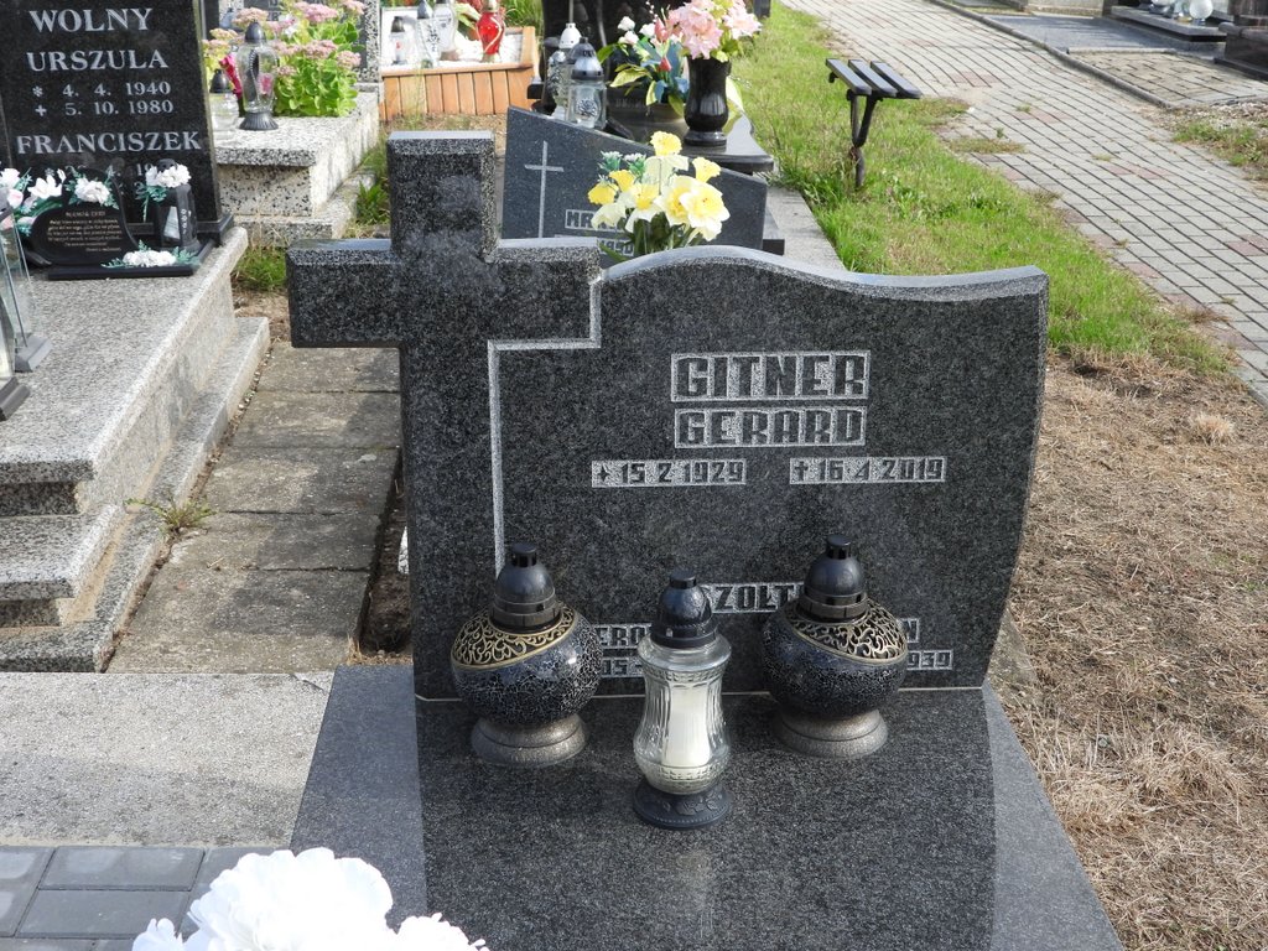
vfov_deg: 32.9
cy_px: 476
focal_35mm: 44
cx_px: 634
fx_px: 1612
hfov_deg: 42.9
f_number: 3.2
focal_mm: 7.9
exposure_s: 1/500
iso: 100
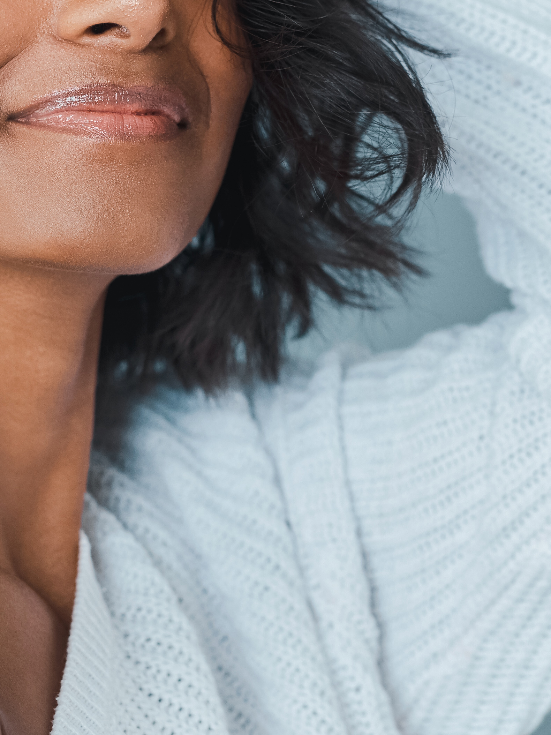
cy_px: 272
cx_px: 388
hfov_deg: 8.8
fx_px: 3566
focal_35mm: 168
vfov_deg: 11.8
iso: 80
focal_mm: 50
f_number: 2.8
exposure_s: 1/160
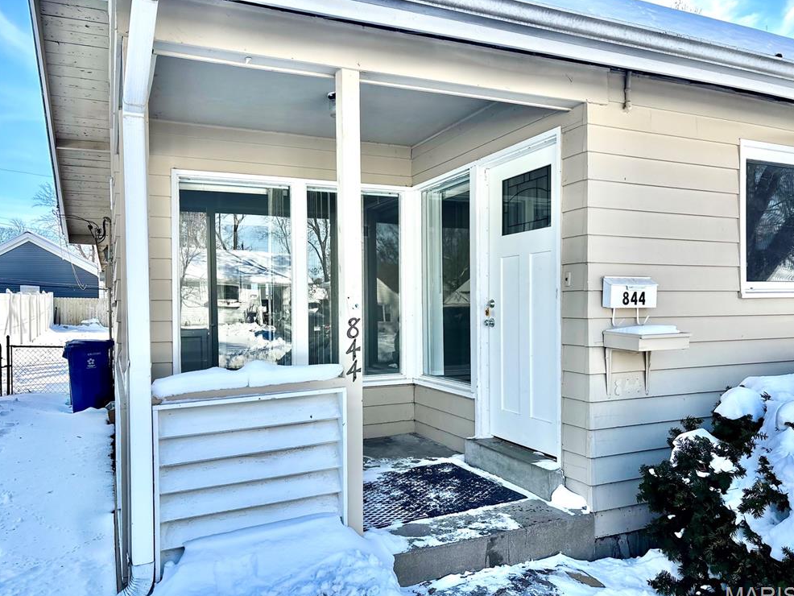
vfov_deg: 51.4
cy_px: 304
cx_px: 394
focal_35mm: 27
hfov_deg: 65.3
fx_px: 619
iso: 50
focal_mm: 5.96
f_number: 1.6
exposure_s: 1/1139
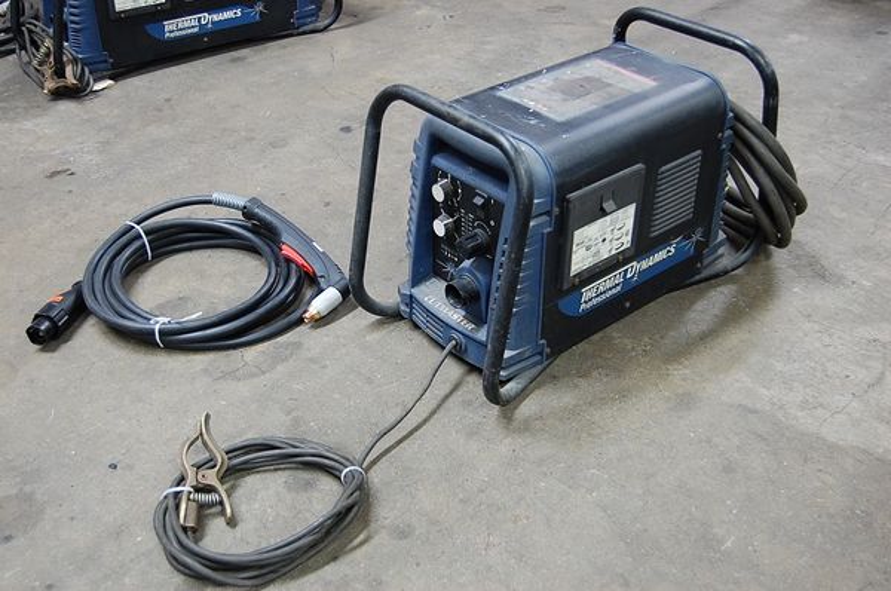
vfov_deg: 34.1
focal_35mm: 39
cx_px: 446
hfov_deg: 49.6
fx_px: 964
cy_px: 296
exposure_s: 1/30
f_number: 4.2
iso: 500
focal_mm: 26
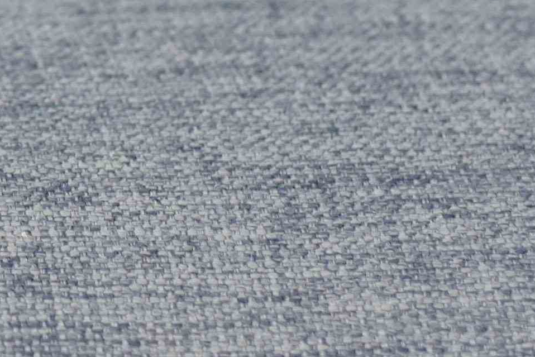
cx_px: -647
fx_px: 2497
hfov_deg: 10.8
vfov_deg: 8.0
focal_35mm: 168
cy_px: -162
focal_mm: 35
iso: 1000
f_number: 4
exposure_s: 1/200
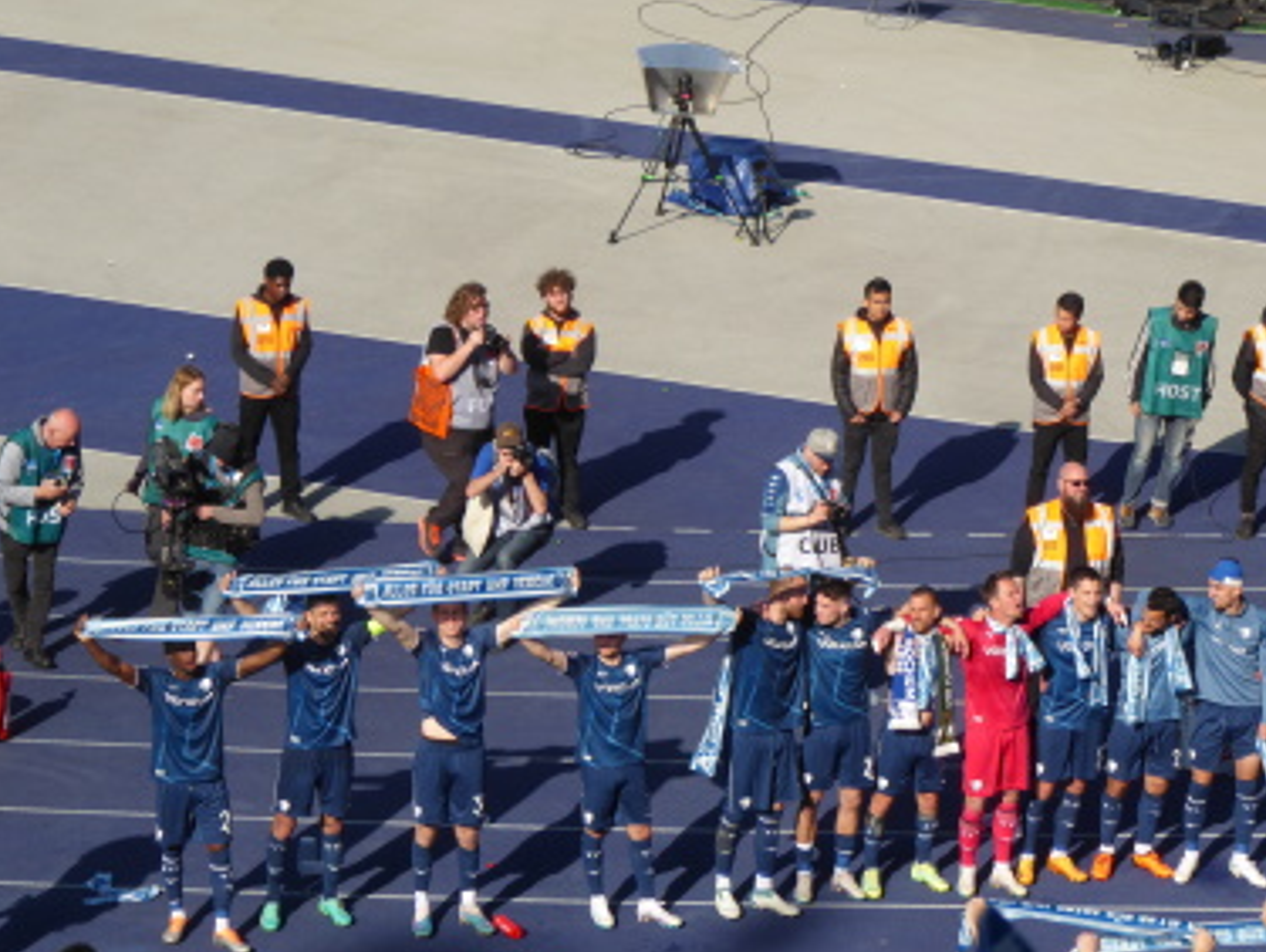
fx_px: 5930
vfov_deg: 9.2
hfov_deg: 12.2
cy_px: 422
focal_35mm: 162
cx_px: 733
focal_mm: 24.2
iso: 80
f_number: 5.3
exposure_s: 1/320
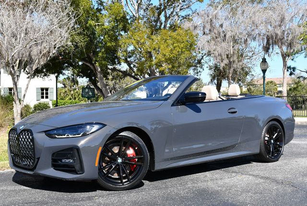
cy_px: 103
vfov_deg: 28.1
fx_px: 410
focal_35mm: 48
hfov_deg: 41.1
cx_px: 154
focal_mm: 24
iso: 140
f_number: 8
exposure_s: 1/250
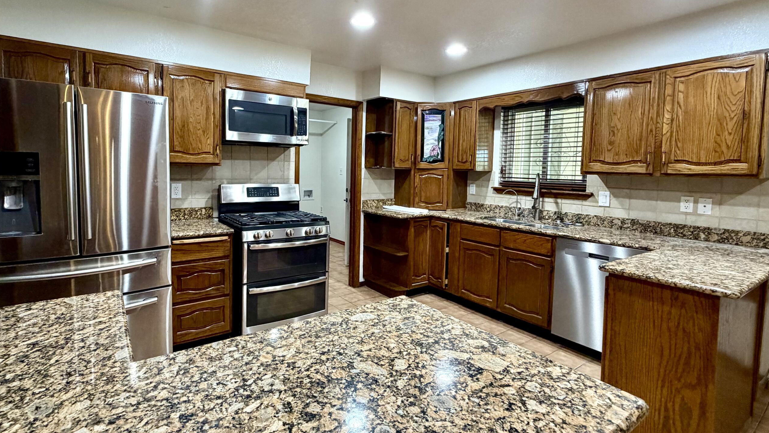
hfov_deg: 92.3
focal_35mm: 18
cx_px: 344
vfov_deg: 60.8
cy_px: 188
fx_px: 367
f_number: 2.2
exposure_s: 1/120
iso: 320
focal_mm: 2.22
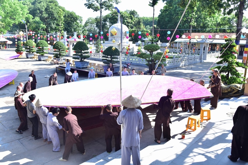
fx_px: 207
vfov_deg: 43.6
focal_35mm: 30
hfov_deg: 61.9
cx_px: 124
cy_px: 82
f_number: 5.6
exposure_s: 1/160
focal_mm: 30
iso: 160
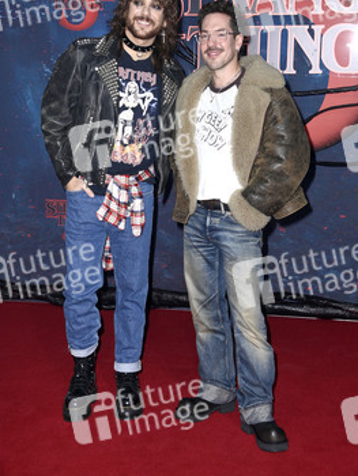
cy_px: 208
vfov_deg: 28.5
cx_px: 178
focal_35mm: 68
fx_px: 937
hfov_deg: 21.6
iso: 500
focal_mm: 62
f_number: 5.6
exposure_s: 1/200
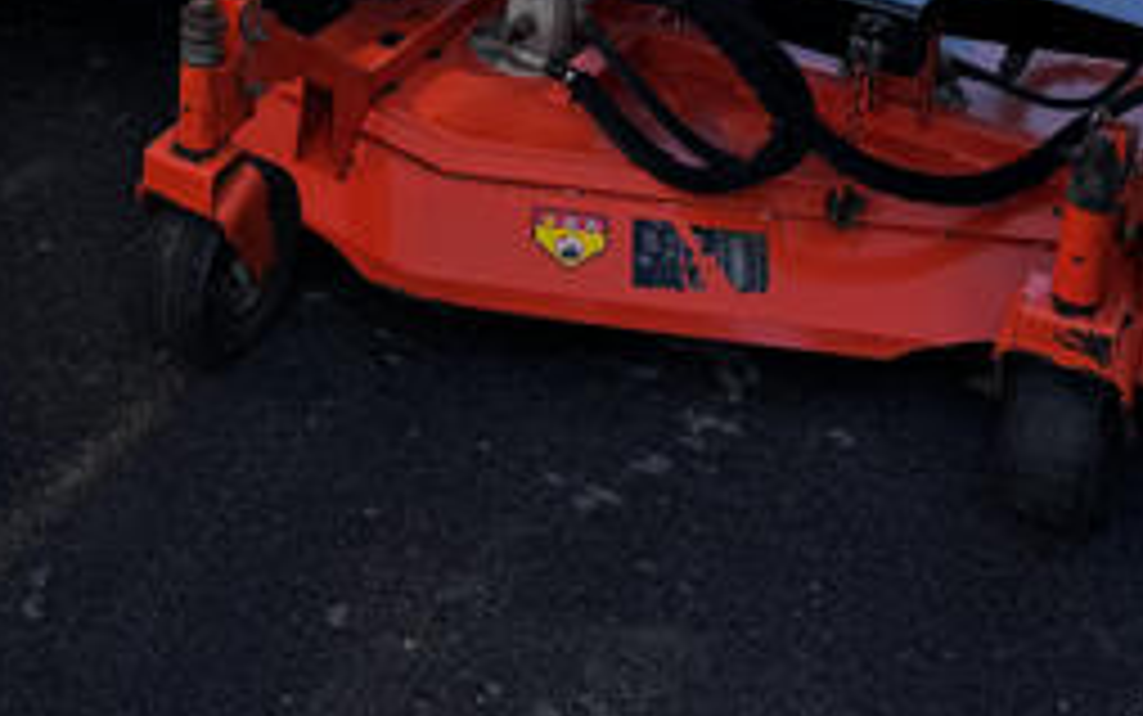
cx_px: 153
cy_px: -356
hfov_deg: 30.8
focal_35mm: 64
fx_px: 1995
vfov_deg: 18.1
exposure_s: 1/2604
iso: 80
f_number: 1.78
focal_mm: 6.76
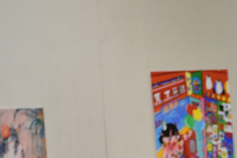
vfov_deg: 4.9
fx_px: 1823
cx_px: 250
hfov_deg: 7.4
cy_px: 312
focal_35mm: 277
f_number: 4.5
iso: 800
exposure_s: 1/80
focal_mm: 42
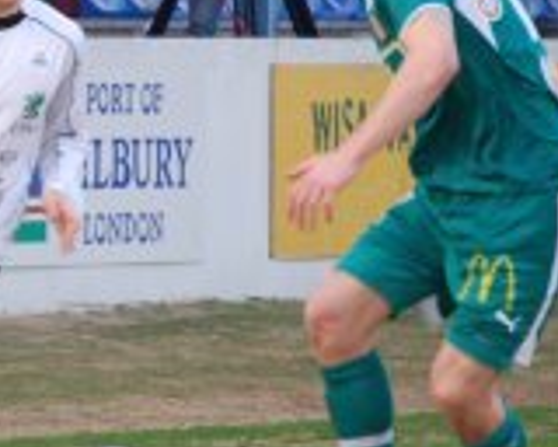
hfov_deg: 2.2
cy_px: 140
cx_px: 24
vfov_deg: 1.8
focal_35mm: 879
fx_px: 14516
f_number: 5.6
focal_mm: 200
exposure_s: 1/200
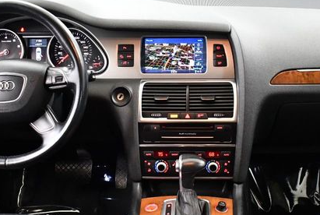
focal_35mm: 56
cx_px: 178
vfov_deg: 24.3
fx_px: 499
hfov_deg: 35.5
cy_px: 130
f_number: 3.5
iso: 4000
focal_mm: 18
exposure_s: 1/60
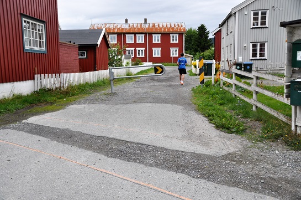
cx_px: 150
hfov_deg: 51.4
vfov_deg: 35.3
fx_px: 313
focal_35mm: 38
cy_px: 100
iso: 200
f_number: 6.3
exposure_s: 1/160
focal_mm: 25
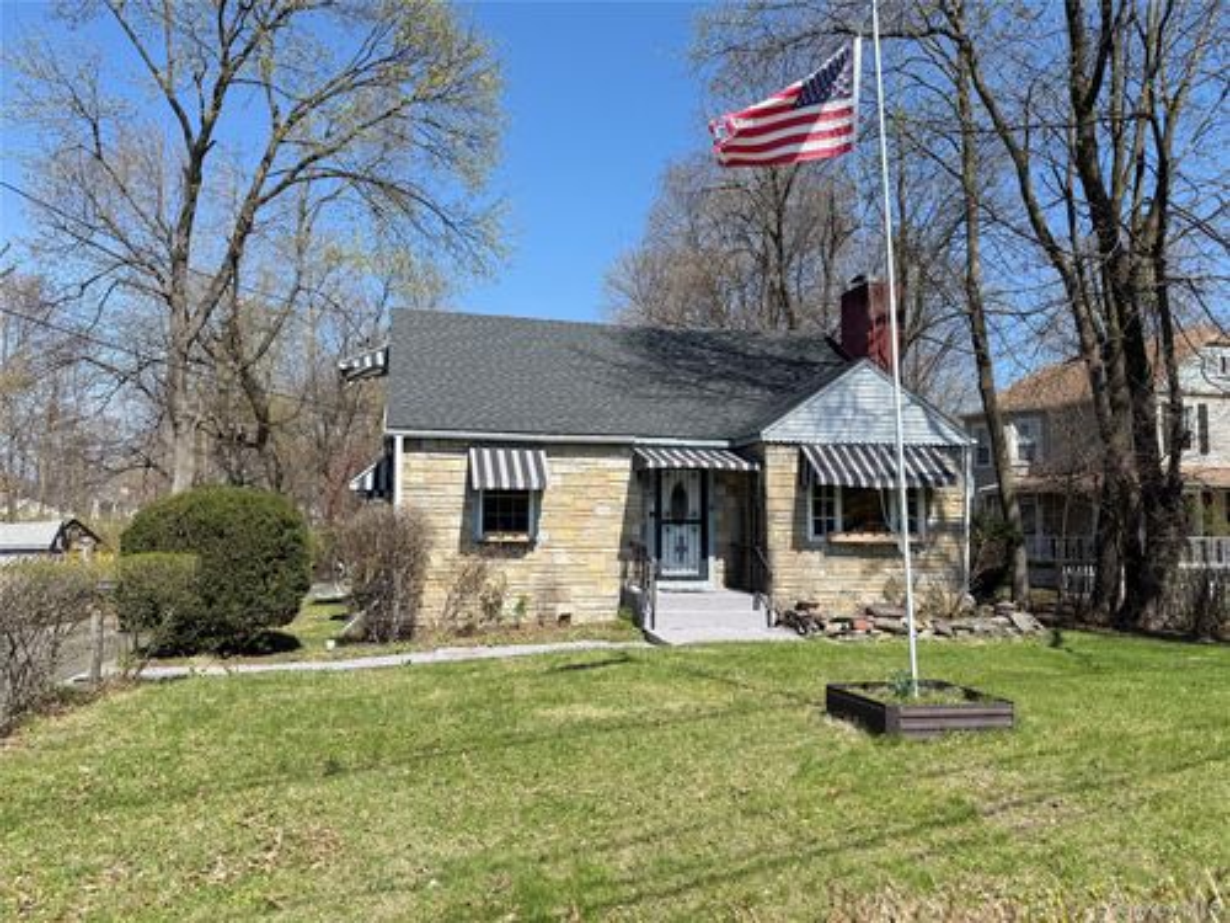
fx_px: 853
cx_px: 615
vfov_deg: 56.8
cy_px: 462
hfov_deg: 71.6
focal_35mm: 24
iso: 80
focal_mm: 6.76
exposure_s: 1/2525
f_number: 1.78
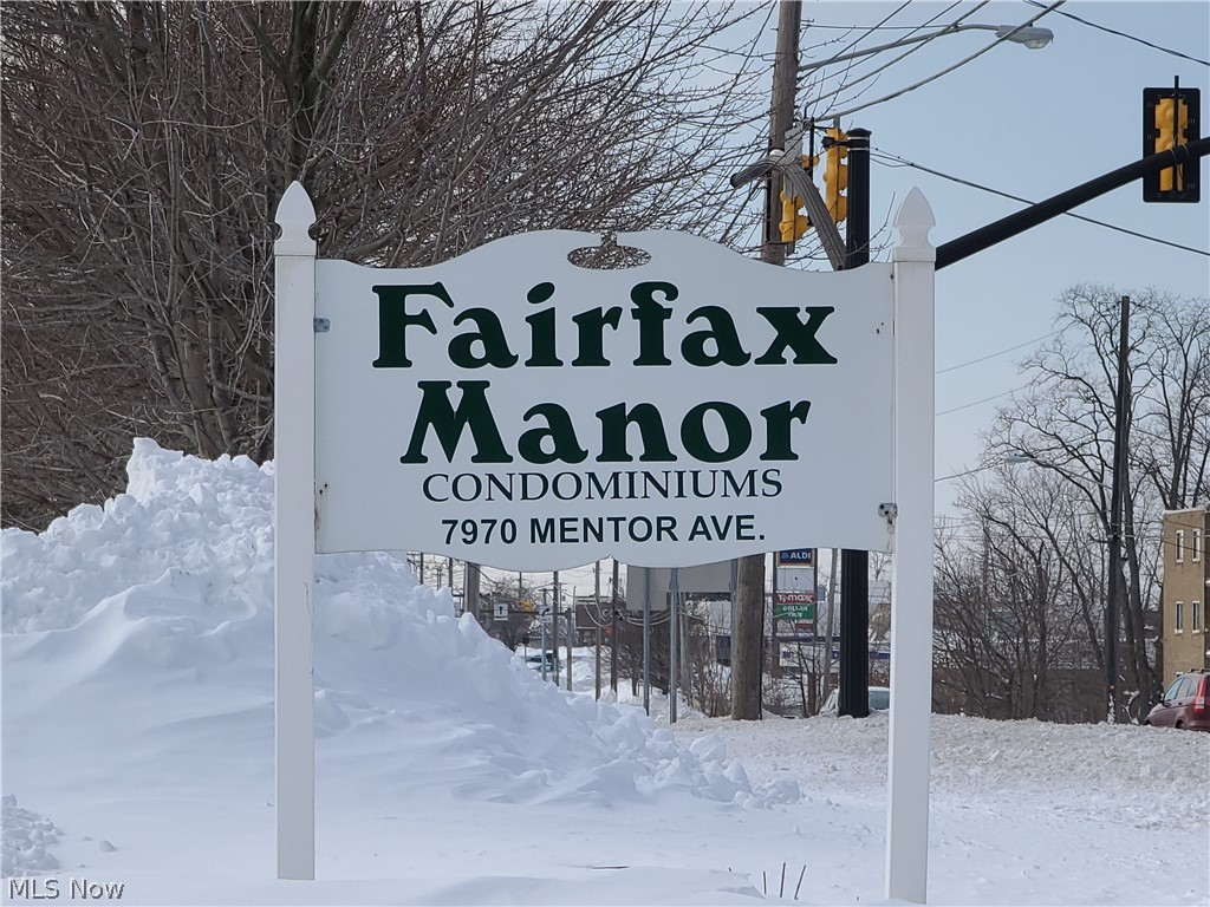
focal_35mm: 103
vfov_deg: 14.4
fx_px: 3600
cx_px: 605
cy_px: 454
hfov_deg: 19.1
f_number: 3.5
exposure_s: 1/463
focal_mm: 19
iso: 25
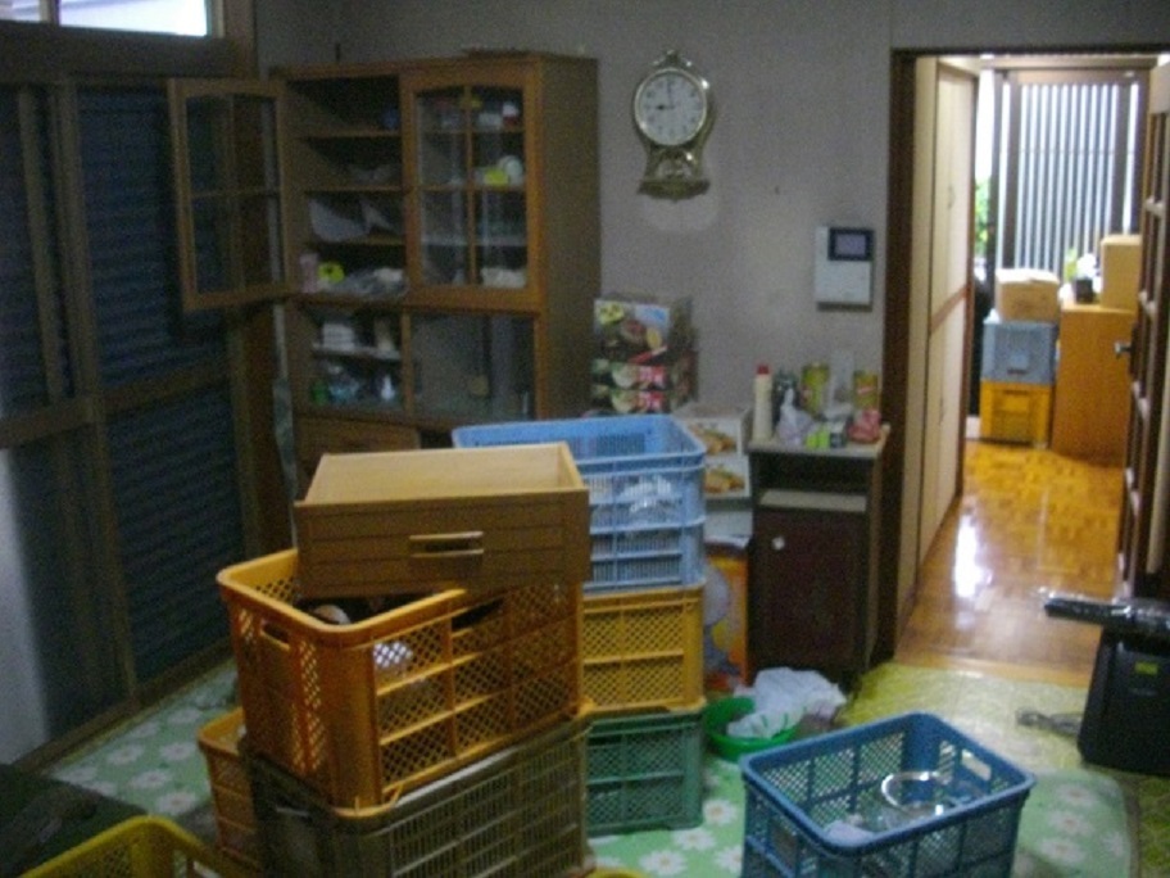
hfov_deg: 50.1
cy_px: 439
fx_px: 1251
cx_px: 585
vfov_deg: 38.7
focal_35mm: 37
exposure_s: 1/15
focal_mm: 6.2
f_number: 2.8
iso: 800
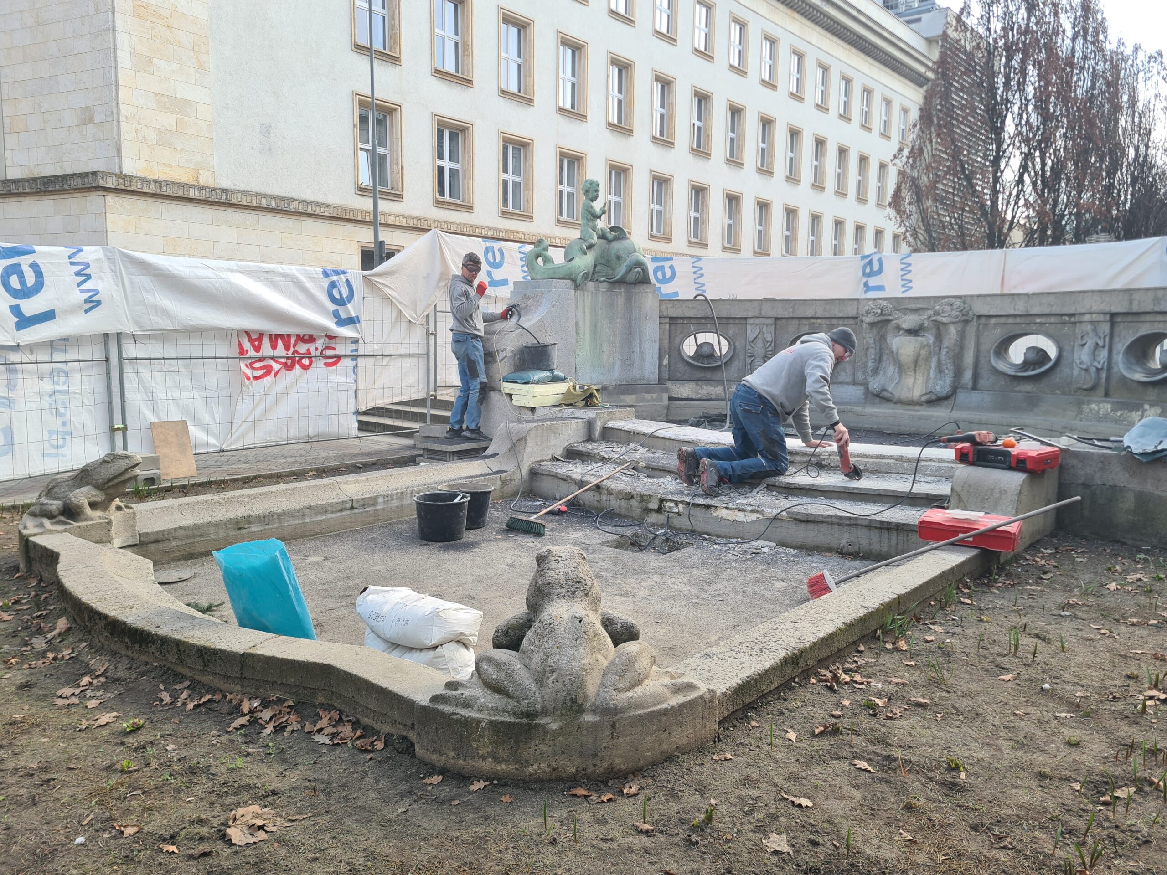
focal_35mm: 26
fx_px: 877
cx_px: 584
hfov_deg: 67.3
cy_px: 438
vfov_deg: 53.1
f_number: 1.8
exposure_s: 1/570
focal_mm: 5.4
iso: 50
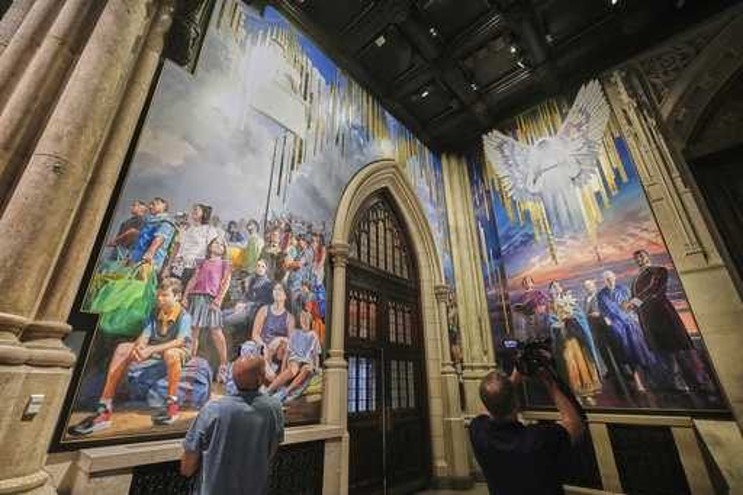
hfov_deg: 96.8
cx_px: 372
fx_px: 330
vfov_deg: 73.7
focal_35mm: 16
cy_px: 248
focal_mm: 16
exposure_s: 1/50
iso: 4000
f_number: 6.3
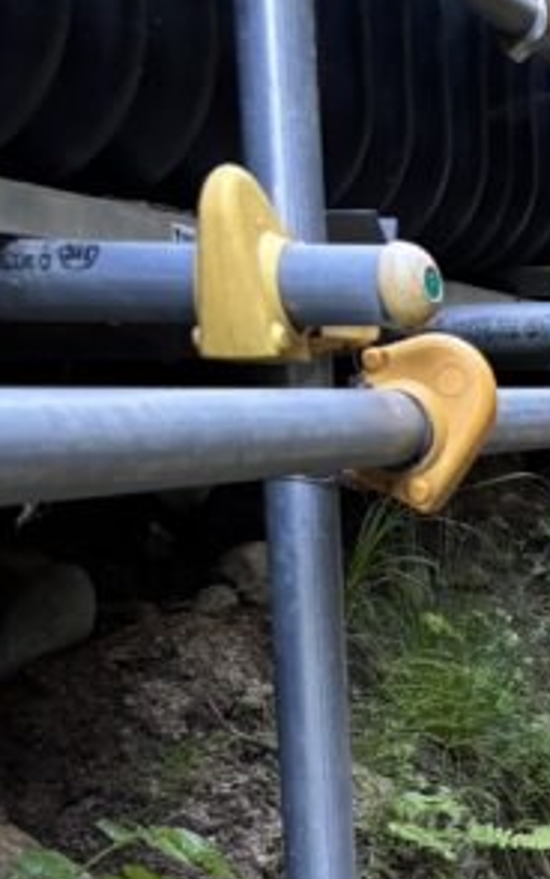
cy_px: 1115
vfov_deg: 20.0
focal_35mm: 96
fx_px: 2300
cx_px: 1022
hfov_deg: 12.4
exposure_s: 1/121
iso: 64
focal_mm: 5.96
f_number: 1.6
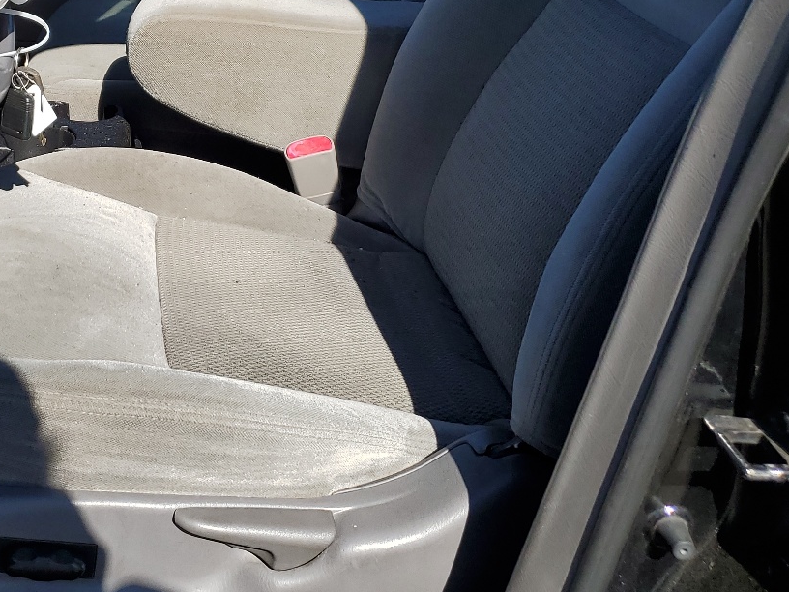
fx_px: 1162
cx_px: 129
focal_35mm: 51
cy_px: 74
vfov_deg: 27.6
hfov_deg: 35.9
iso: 50
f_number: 1.5
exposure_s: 1/2500
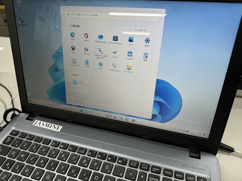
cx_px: 121
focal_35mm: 24
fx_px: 168
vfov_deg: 56.8
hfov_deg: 71.6
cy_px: 90
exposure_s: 1/120
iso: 80
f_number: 1.78
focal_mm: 6.76
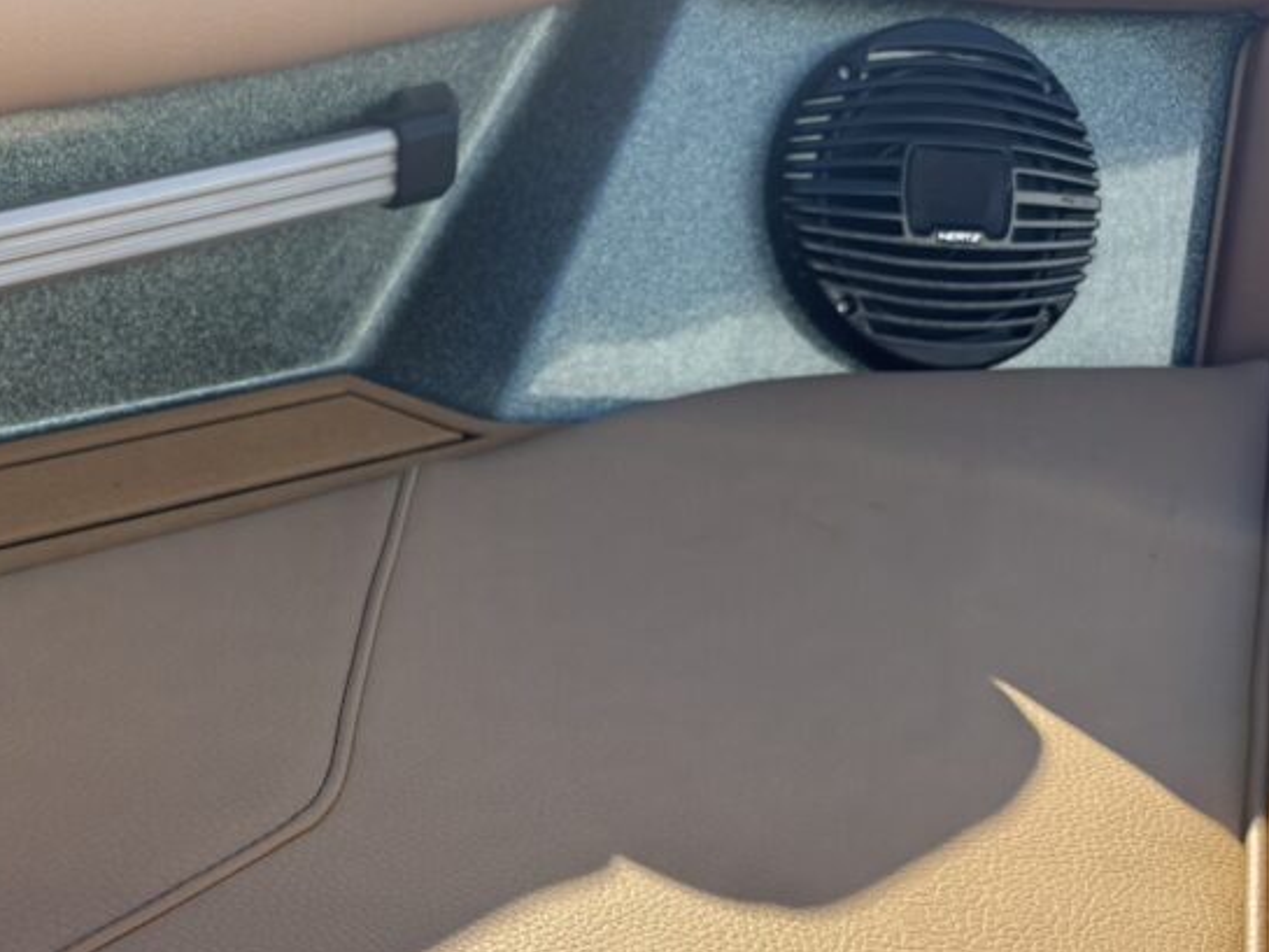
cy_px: 591
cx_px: 99
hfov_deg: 37.5
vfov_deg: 30.8
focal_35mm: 47
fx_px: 1723
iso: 80
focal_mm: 6.76
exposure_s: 1/1818
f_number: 1.78
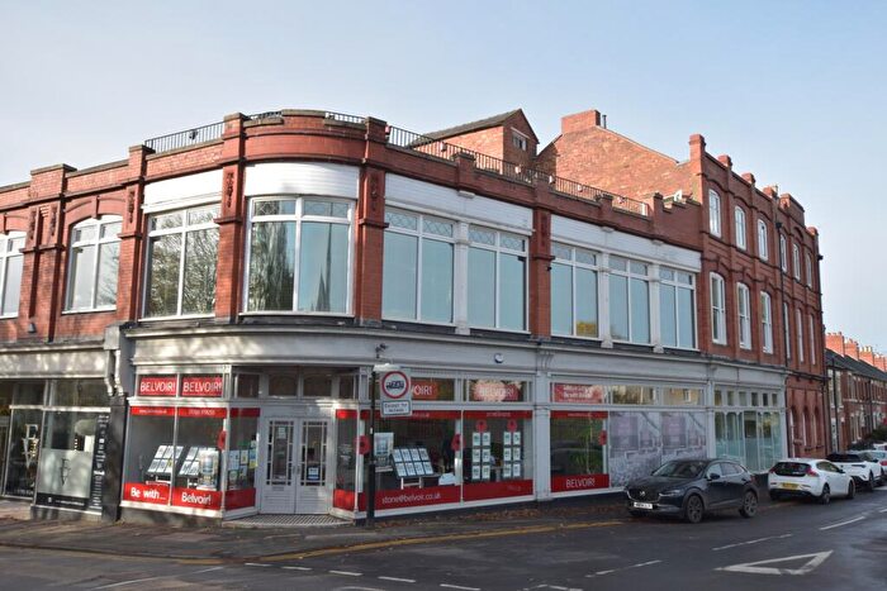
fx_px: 739
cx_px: 444
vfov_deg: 43.6
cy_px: 296
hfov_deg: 61.9
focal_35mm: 30
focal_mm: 20
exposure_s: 1/125
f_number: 5.6
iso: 100
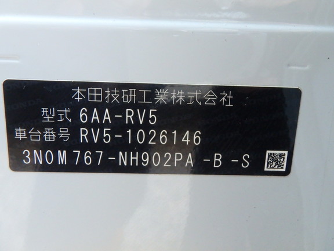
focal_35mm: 39
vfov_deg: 36.8
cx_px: 167
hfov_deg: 47.9
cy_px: 126
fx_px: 376
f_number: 5.1
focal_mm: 6.9
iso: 800
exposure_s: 1/25
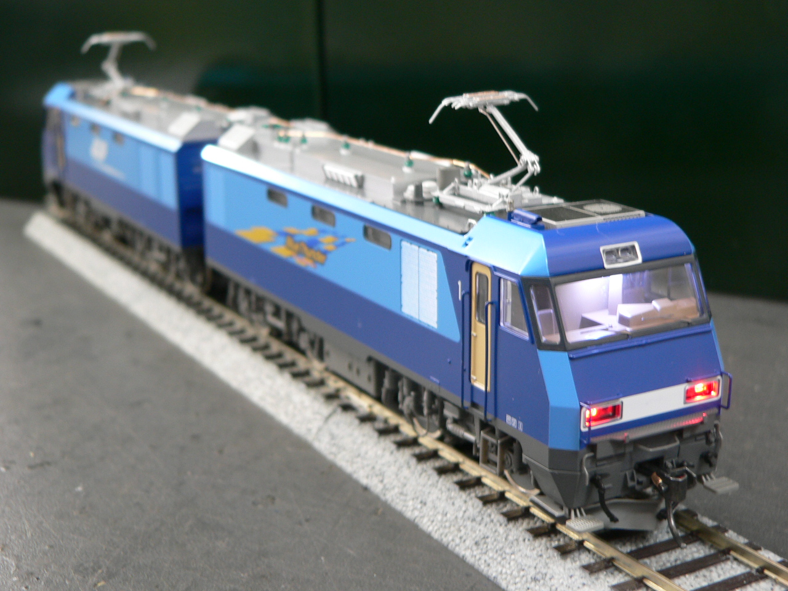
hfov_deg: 35.5
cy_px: 296
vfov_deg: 27.0
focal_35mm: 54
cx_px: 394
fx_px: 1229
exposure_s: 1/4
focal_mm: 8.9
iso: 100
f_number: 2.8
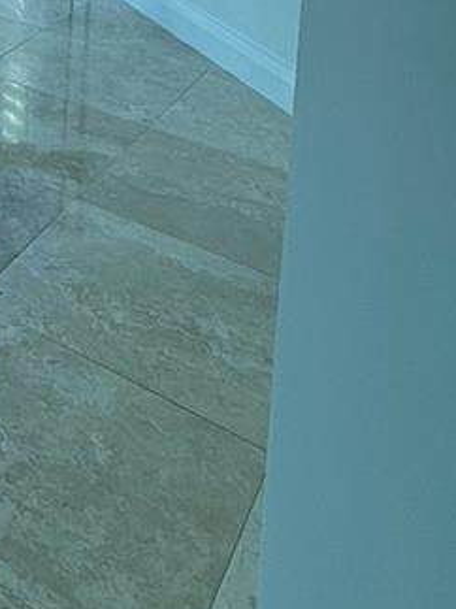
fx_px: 914
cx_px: -317
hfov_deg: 21.1
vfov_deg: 28.4
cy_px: -230
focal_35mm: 52
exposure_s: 1/549
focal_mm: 2.22
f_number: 2.2
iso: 50
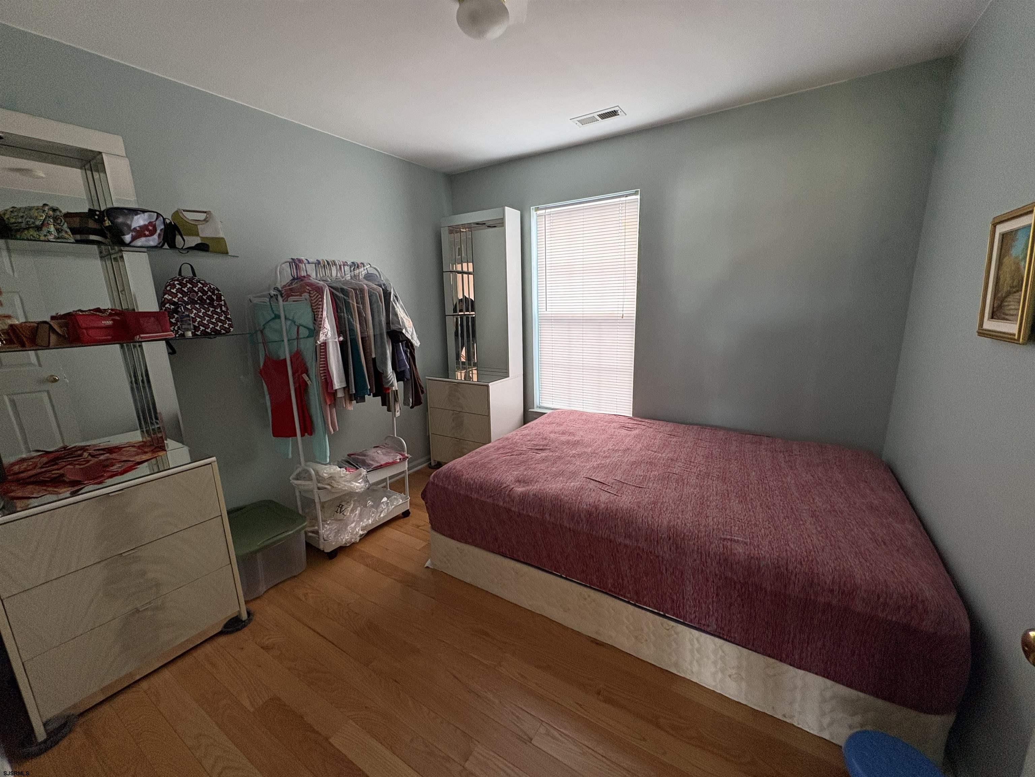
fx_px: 419
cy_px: 388
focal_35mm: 14
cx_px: 518
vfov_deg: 85.7
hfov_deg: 102.1
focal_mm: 2.22
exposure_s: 1/60
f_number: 2.2
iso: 200
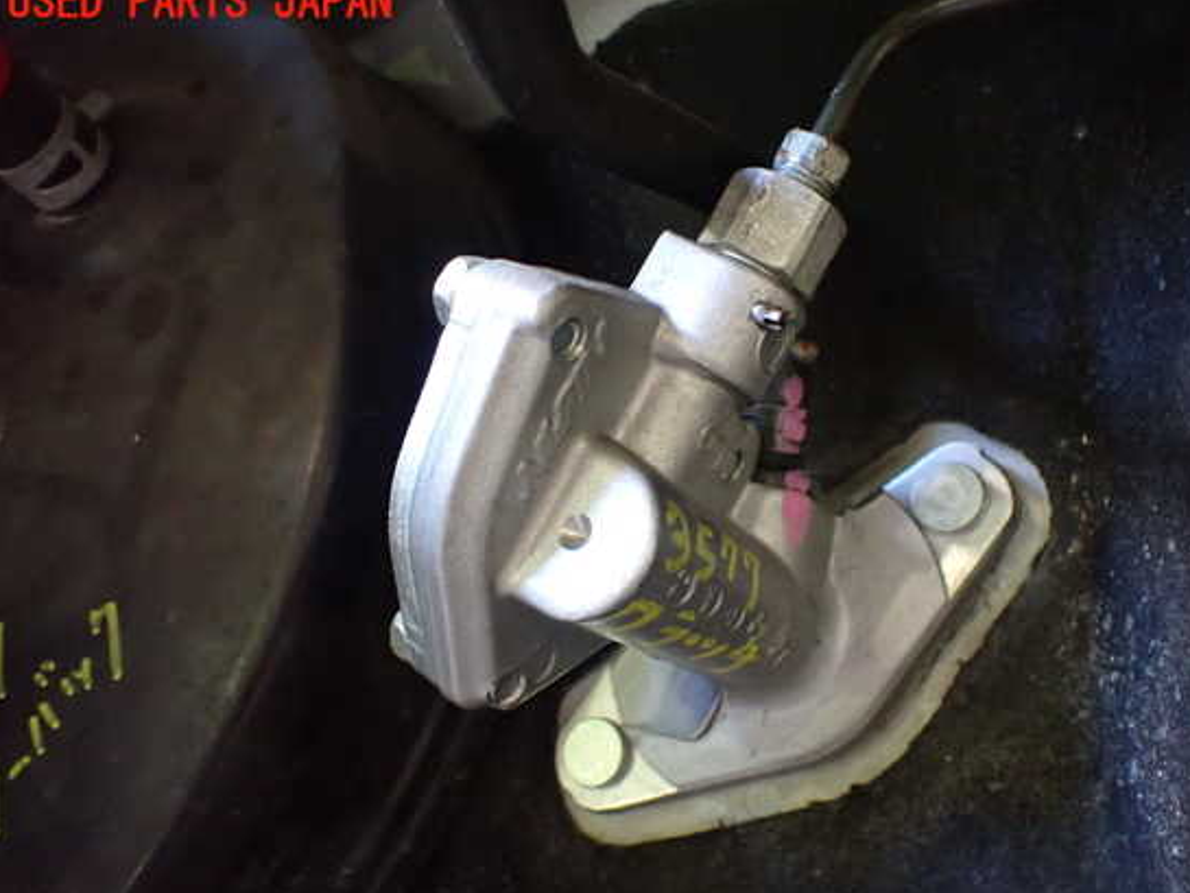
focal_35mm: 33
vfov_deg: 42.9
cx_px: 651
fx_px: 1135
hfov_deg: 55.3
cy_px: 467
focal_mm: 5.4
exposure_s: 1/30
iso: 1000
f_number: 2.3
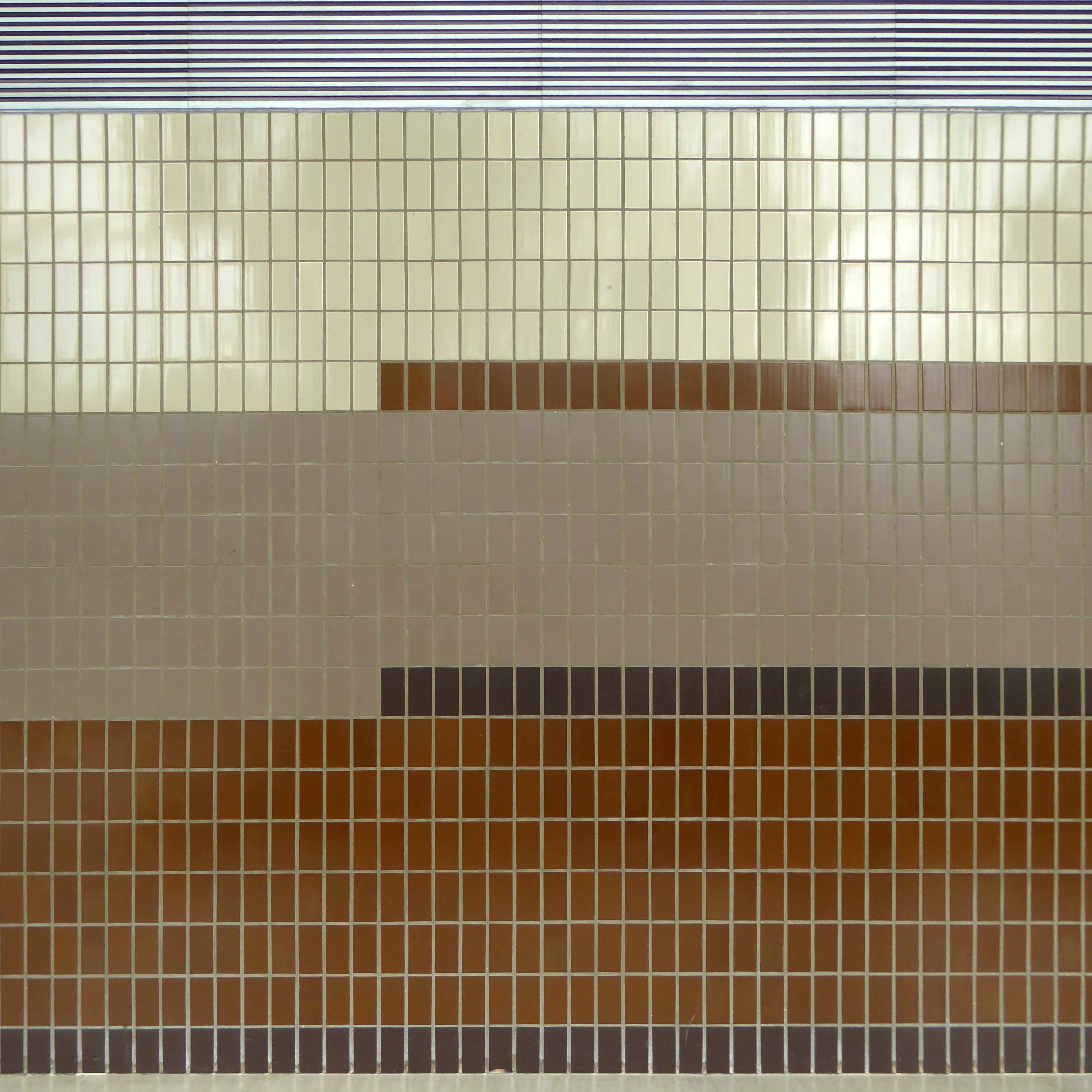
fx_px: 1785
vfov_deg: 34.0
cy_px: 550
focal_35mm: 50
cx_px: 543
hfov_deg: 34.0
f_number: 3.8
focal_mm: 7.2
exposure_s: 1/100
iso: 100
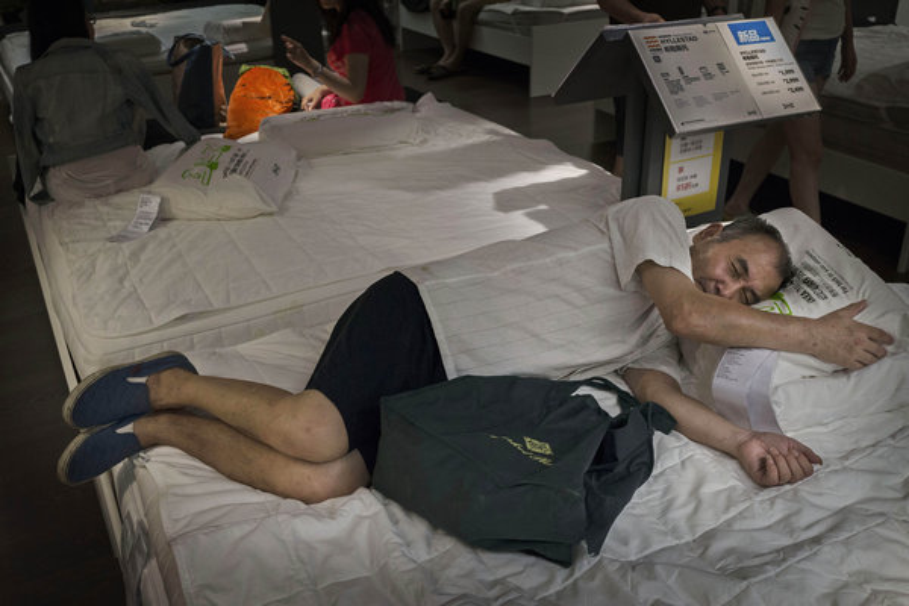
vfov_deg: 37.9
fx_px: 884
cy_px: 303
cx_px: 454
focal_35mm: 35
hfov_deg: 54.4
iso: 1600
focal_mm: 35
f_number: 5
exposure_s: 1/160
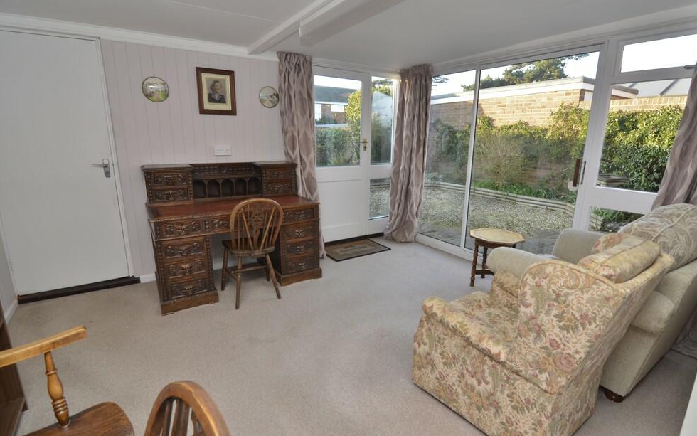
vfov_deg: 66.4
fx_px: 333
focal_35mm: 18
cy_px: 218
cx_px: 363
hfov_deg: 92.5
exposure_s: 1/60
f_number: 5.6
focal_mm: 11
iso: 400
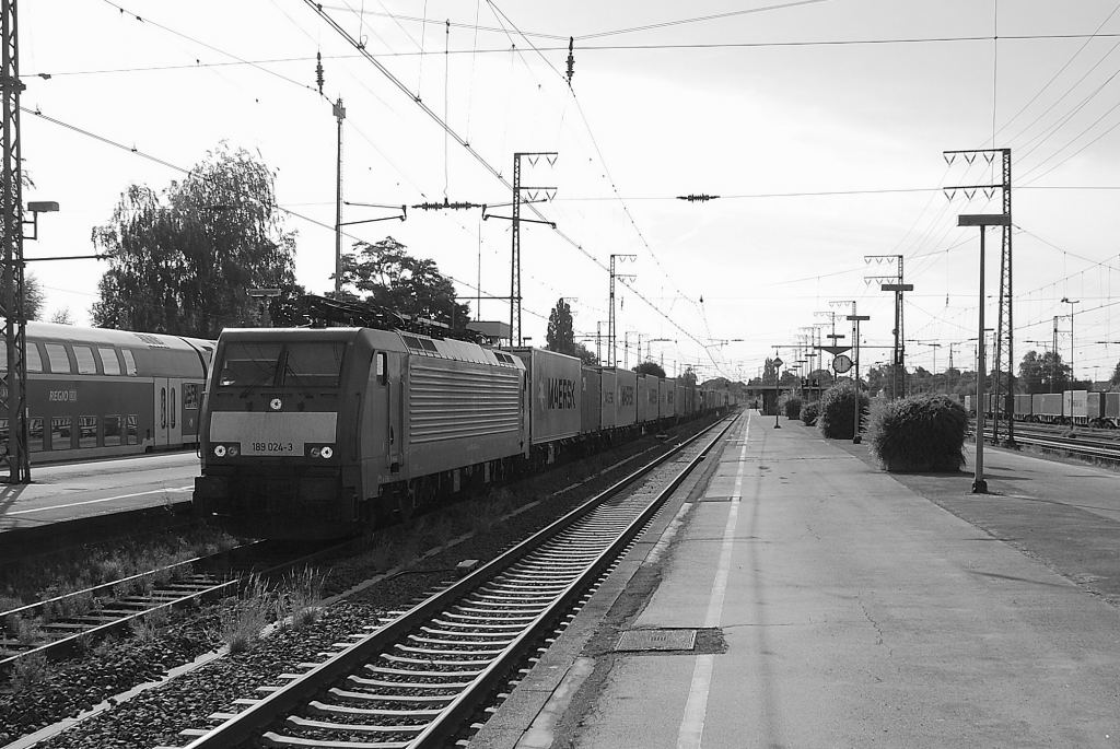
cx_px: 560
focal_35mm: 33
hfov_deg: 57.2
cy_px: 374
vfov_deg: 40.1
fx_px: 1028
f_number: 8
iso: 400
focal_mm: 22
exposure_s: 1/1000
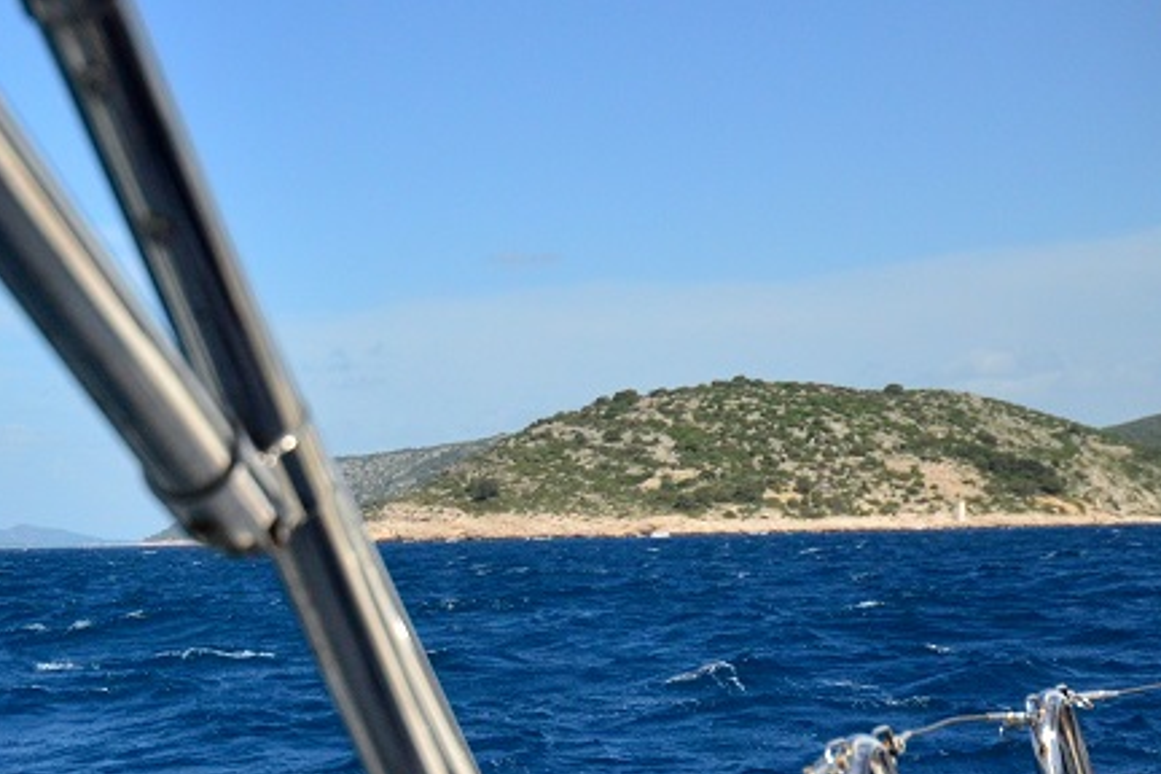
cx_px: 77
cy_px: 754
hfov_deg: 23.7
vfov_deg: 16.2
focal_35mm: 83
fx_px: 2677
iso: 1000
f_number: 4.5
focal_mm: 24
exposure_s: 1/8000
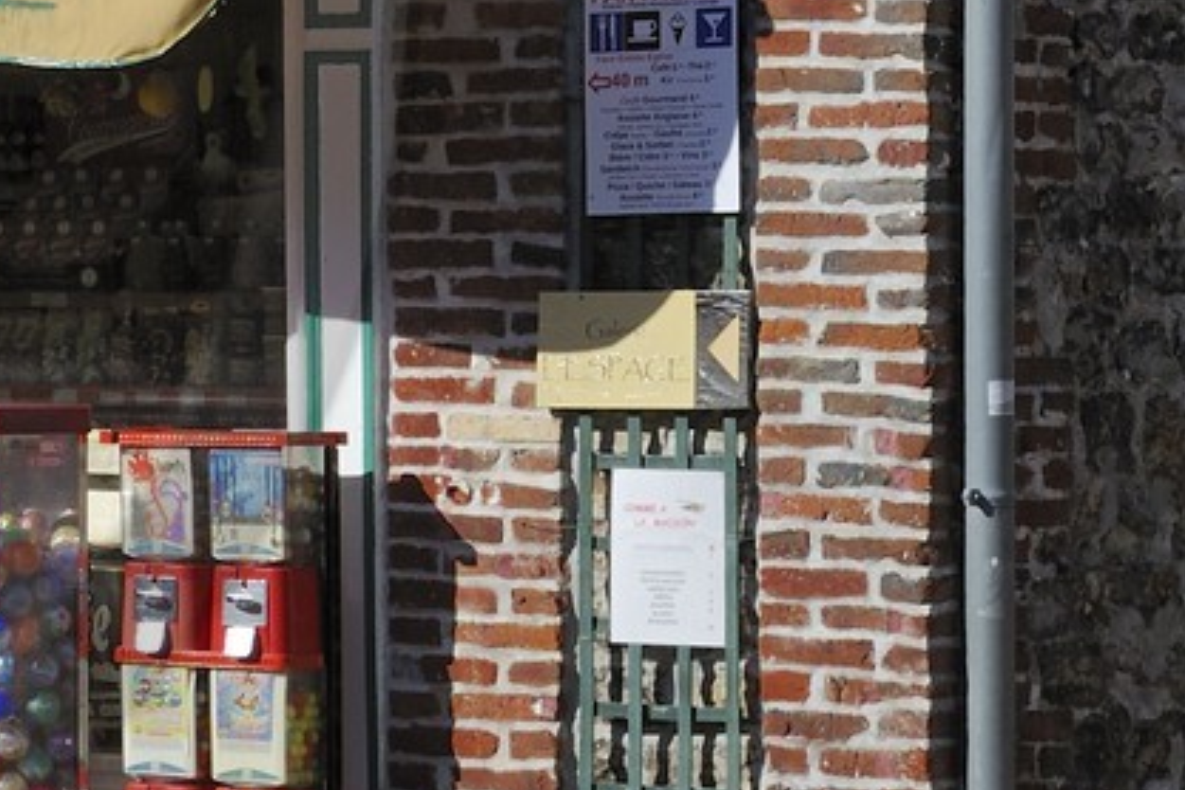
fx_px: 7077
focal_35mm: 215
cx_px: -764
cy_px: -65
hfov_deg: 9.2
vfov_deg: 6.4
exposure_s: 1/200
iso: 200
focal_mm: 56
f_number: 16
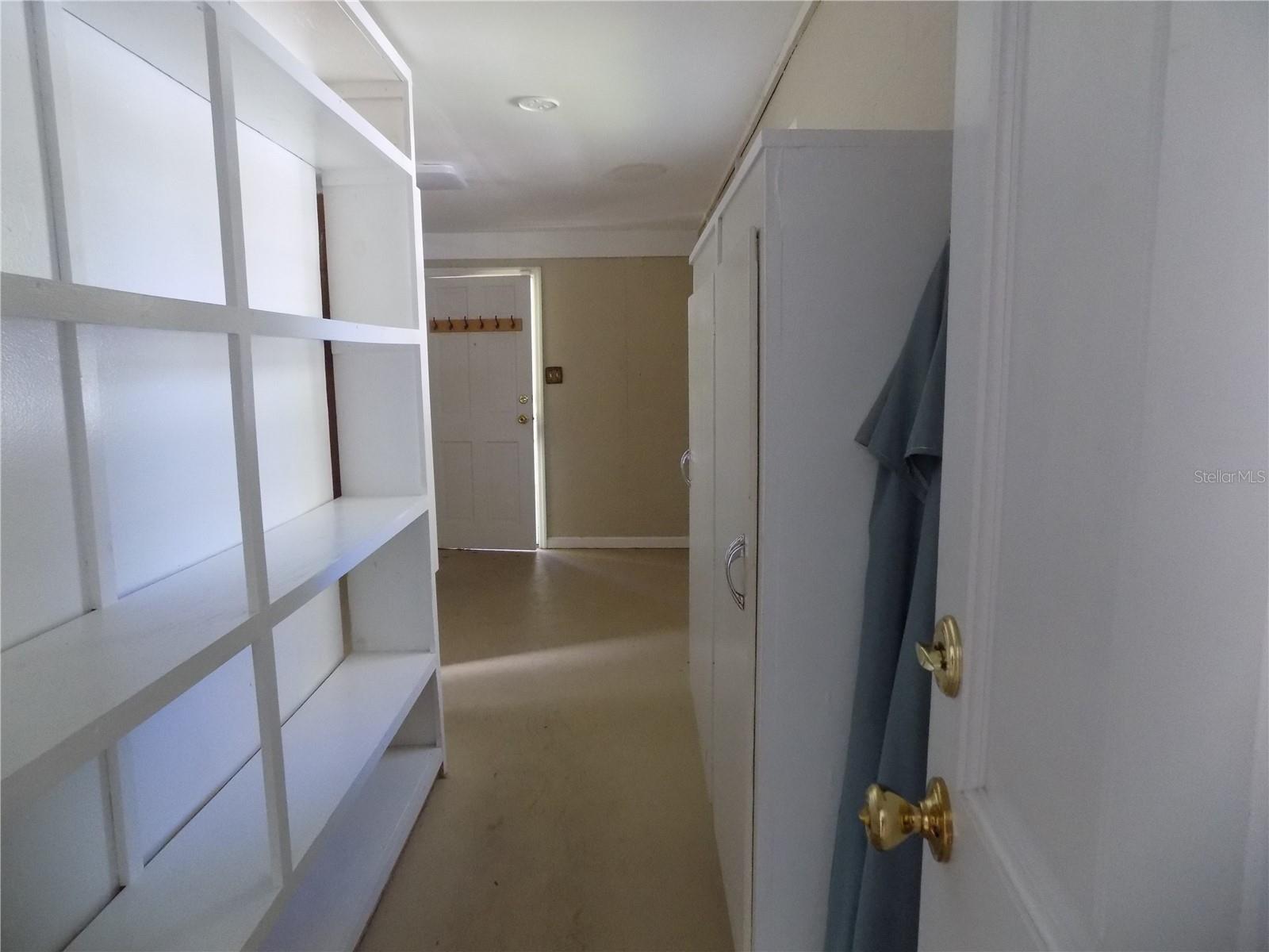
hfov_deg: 73.9
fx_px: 843
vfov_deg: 58.9
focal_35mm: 23
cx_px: 634
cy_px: 476
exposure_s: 1/30
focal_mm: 4
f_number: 3.1
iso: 400
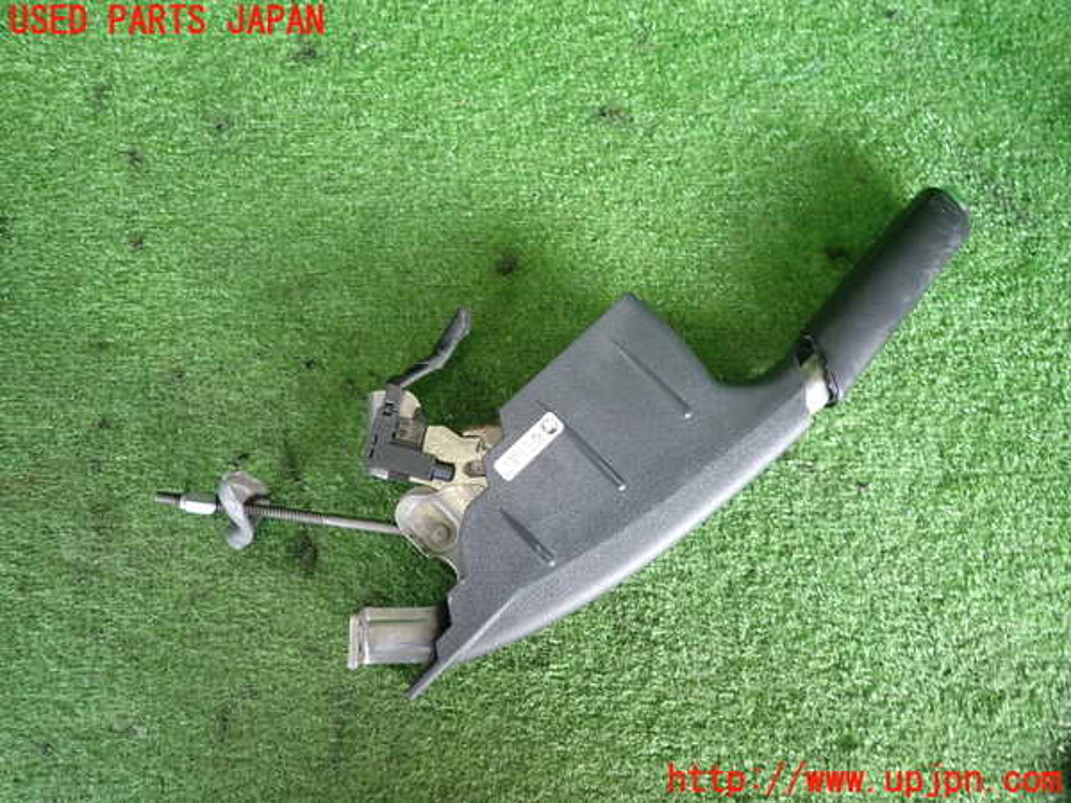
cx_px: 536
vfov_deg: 54.9
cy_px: 402
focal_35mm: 25
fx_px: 773
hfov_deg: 69.4
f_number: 2
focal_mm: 4.5
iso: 200
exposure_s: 1/50
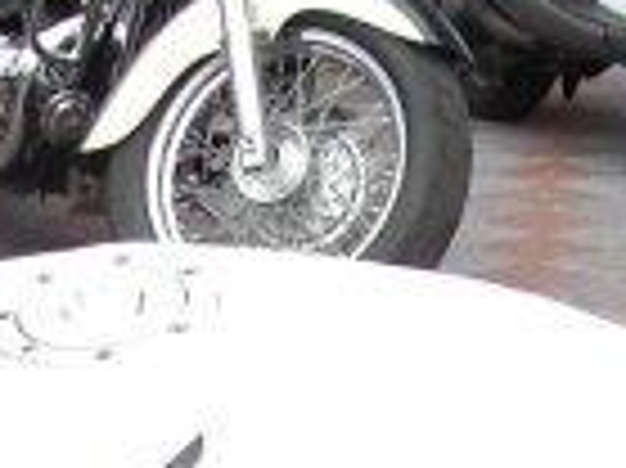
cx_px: 662
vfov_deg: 6.9
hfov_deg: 9.8
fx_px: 3632
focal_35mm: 201
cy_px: 1215
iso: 64
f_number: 2.8
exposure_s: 1/168
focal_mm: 5.7
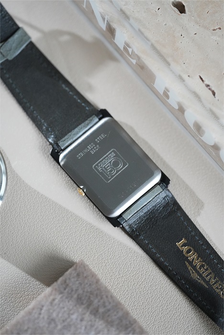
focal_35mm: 105
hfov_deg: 13.0
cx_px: 112
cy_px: 168
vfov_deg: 19.5
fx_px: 980
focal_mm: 105
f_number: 3.5
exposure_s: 1/250
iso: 5000
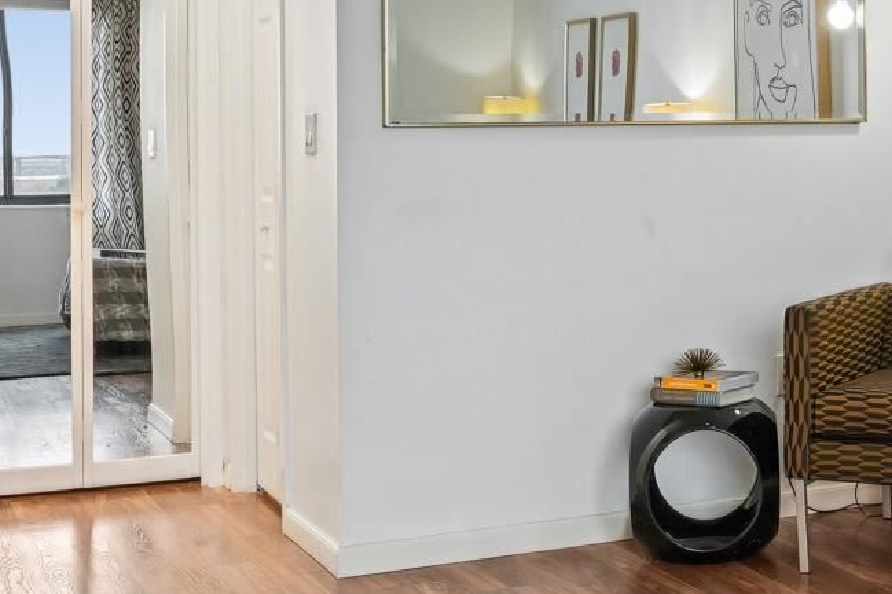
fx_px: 1890
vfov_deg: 17.7
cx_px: 962
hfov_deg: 24.9
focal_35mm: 76
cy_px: 117
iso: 400
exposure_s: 1/13
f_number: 10
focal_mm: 16.5
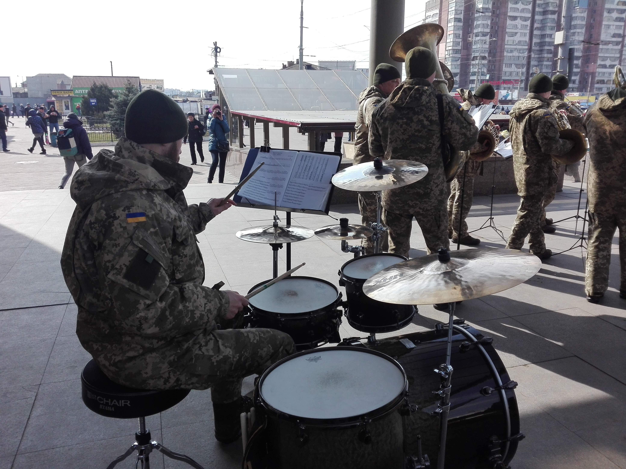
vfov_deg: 51.4
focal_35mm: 27
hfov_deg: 65.3
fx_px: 488
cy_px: 234
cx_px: 313
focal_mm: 3.79
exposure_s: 1/961
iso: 100
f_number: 2
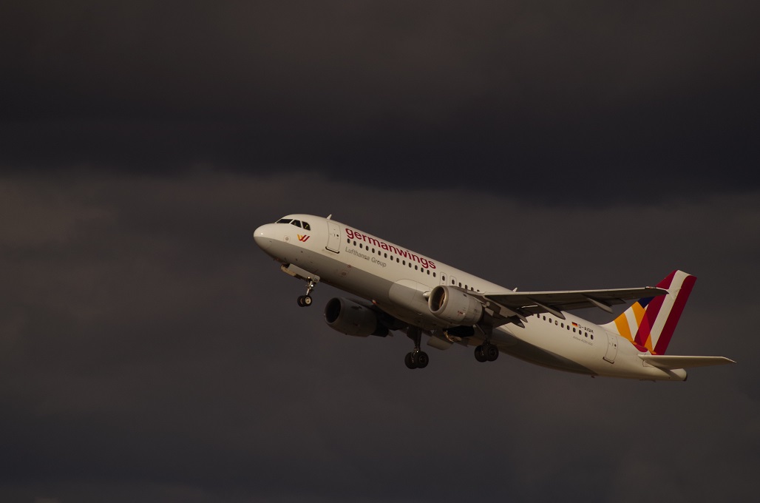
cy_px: 252
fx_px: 6634
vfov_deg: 4.3
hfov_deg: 6.6
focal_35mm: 315
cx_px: 380
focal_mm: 210
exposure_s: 1/2500
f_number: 7.1
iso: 200
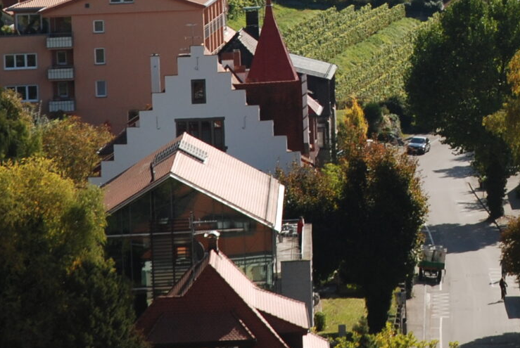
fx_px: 4209
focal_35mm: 291
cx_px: 606
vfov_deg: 4.7
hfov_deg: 7.0
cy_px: -182
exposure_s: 1/500
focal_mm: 56
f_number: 5.6
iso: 140
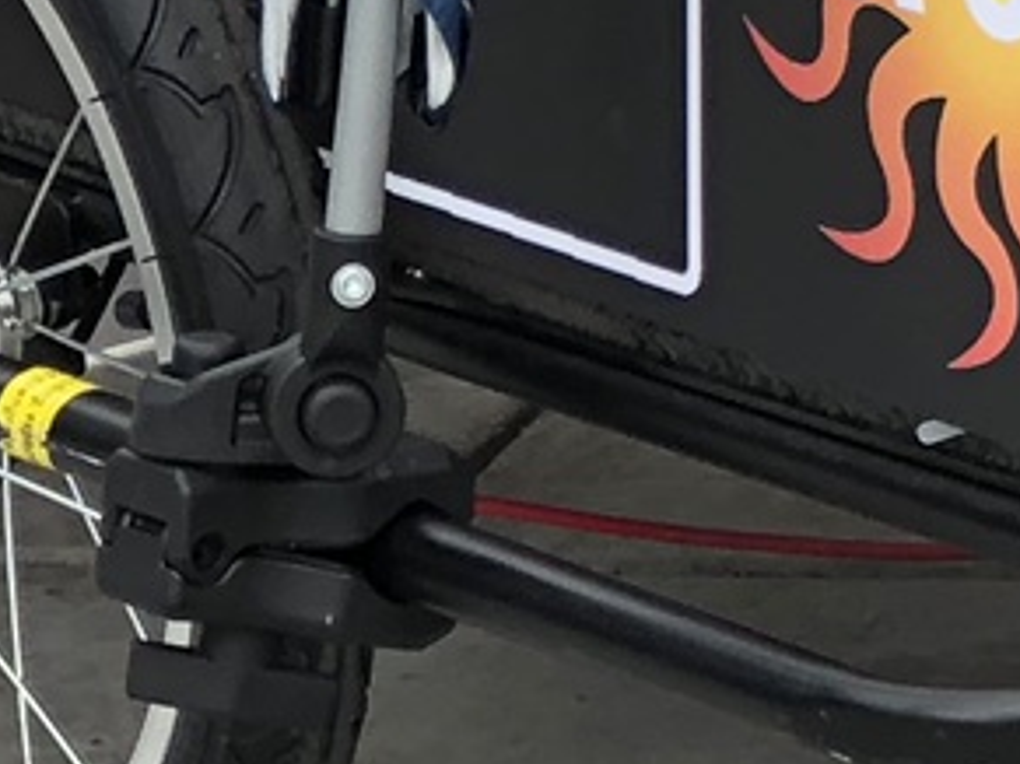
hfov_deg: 4.8
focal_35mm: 401
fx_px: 11811
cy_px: -775
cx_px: 2787
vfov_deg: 3.7
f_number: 2.8
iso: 20
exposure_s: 1/138
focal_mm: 6.6
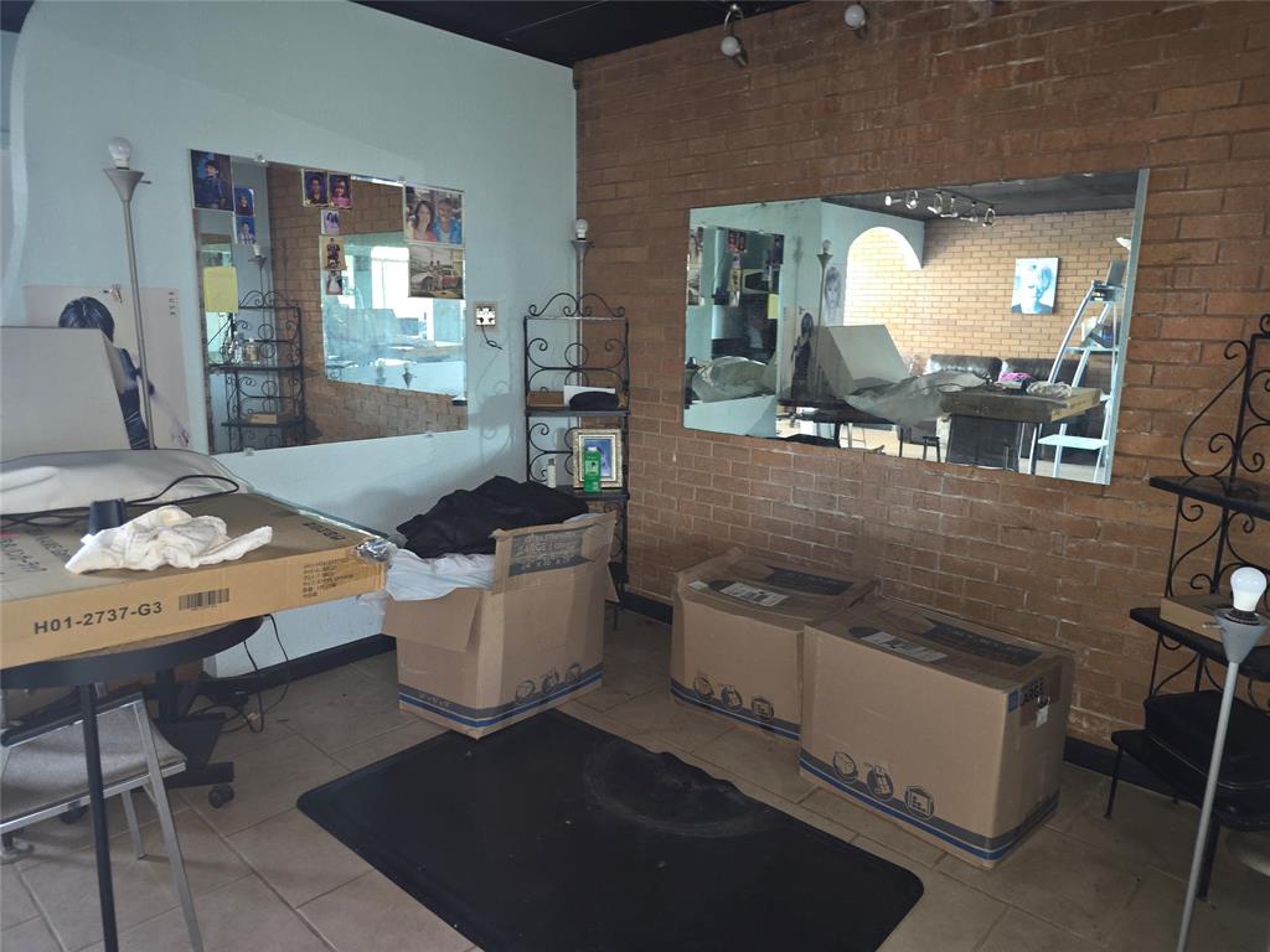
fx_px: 844
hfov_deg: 73.9
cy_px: 476
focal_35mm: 23
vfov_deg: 58.9
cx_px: 635
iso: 250
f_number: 1.7
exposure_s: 1/12
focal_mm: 6.3
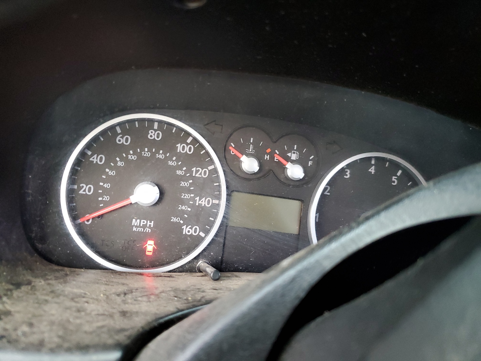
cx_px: 240
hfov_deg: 67.3
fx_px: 361
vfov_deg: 53.1
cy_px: 180
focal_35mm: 26
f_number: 1.5
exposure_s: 1/30
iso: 330
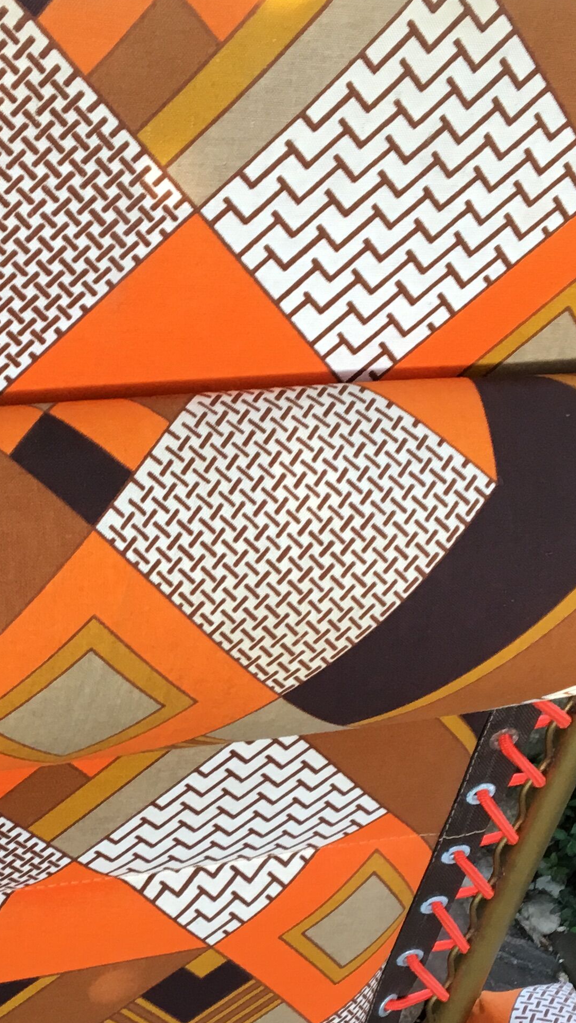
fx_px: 1792
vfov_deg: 31.4
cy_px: 748
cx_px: 91
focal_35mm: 66
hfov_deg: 18.1
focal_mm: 4.15
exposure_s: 1/33
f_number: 2.2
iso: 40
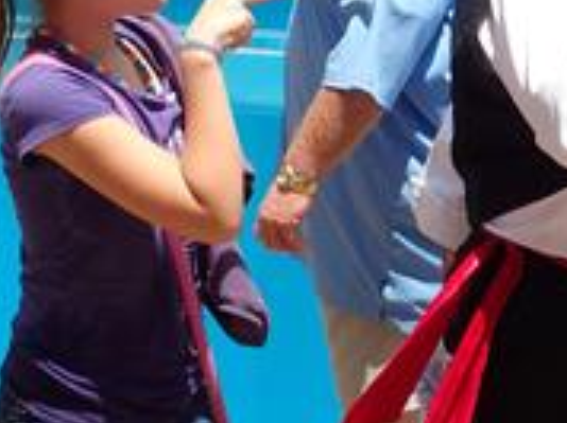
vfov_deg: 13.2
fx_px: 1783
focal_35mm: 109
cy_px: -83
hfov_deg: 18.0
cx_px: 357
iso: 200
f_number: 4
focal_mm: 7.9
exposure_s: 1/1000
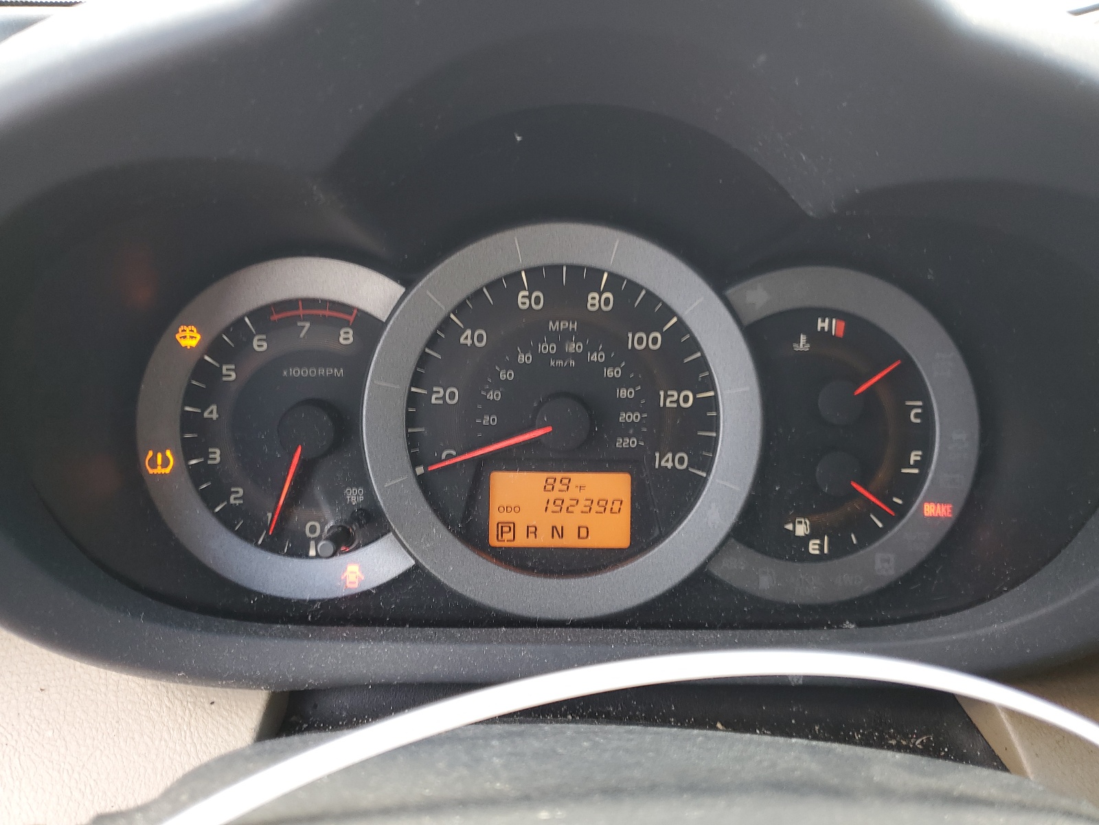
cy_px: 412
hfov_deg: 67.3
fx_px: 825
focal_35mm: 26
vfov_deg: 53.1
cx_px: 550
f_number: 1.5
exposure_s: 1/60.2
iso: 53
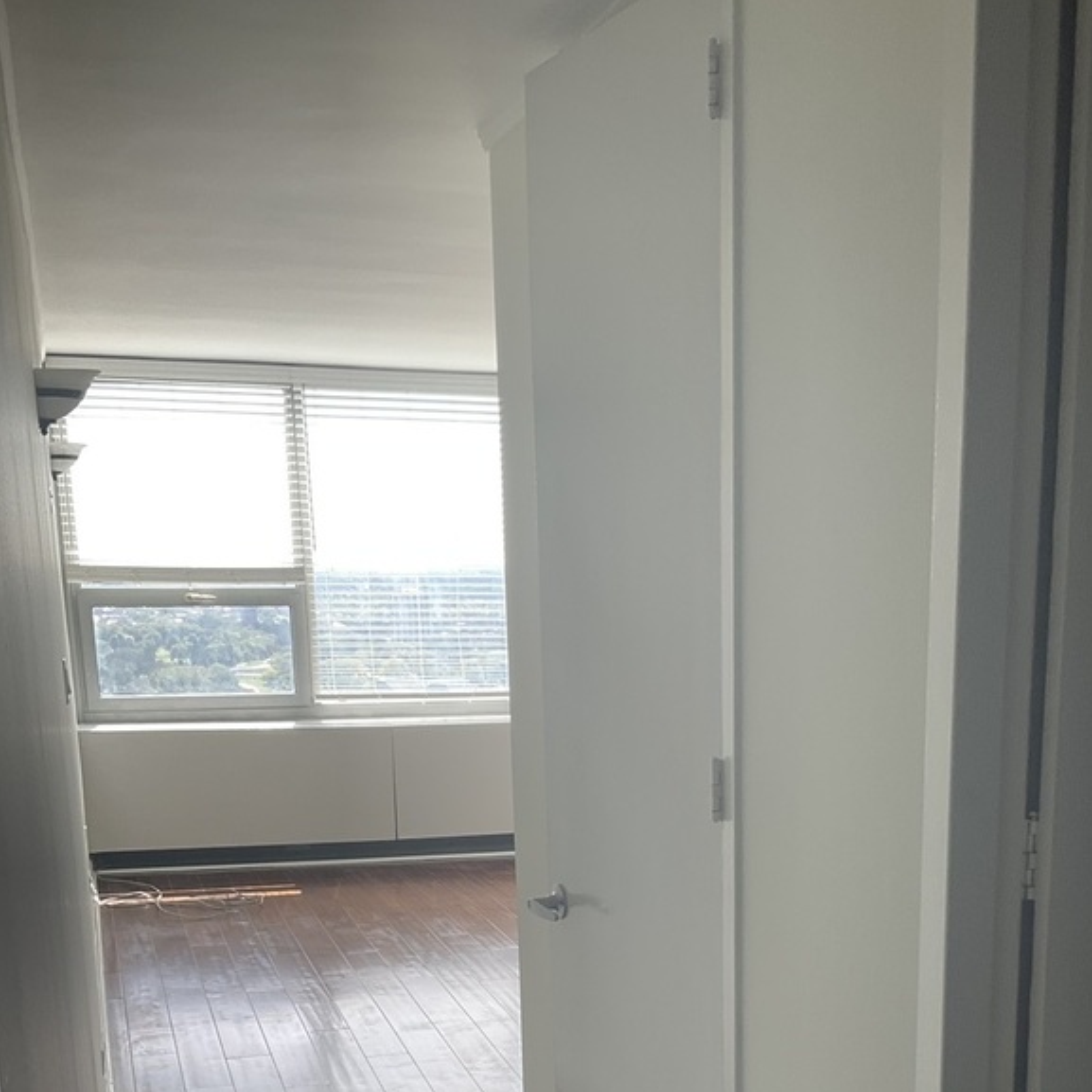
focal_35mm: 48
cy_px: 988
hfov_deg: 35.1
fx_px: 1713
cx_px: 698
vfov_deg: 33.4
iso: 32
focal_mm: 3
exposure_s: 1/122
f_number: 1.8
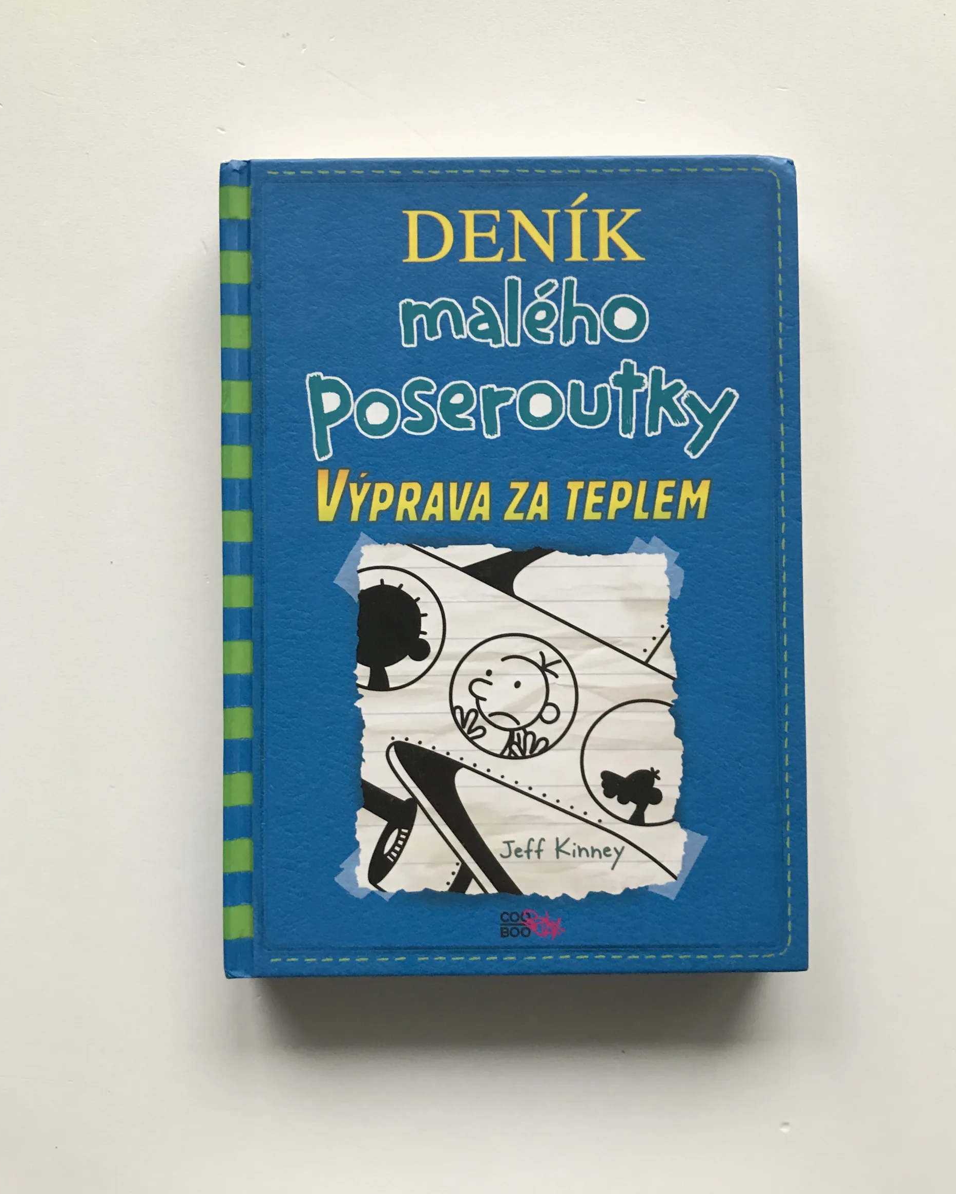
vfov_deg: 58.7
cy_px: 563
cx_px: 484
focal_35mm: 30
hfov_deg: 48.5
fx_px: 1061
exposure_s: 1/25
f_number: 1.8
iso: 40
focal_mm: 3.99
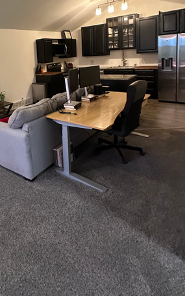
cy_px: 80
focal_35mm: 25
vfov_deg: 68.7
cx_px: 27
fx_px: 202
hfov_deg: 45.7
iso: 640
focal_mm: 2.22
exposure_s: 1/60
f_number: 2.2
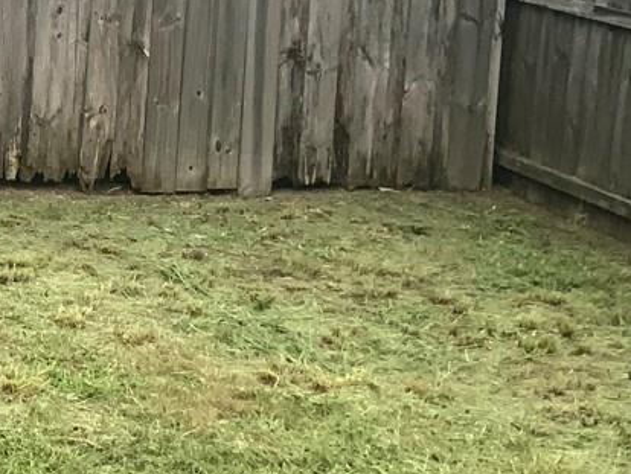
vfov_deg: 13.1
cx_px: -329
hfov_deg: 16.0
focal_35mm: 112
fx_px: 2043
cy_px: 56
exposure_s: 1/962
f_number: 1.8
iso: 16
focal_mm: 3
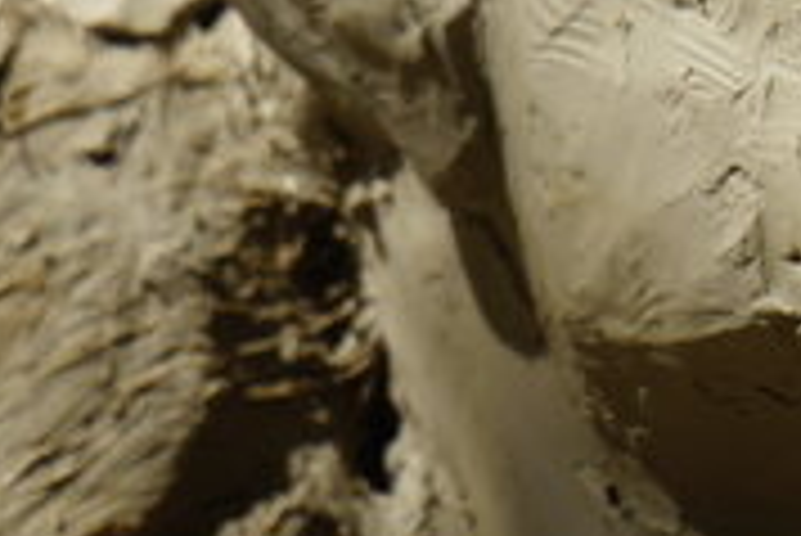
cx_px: 1377
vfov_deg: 2.9
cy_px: 27
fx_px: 10488
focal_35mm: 471
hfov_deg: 4.3
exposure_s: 1/400
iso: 64
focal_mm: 70
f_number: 5.6
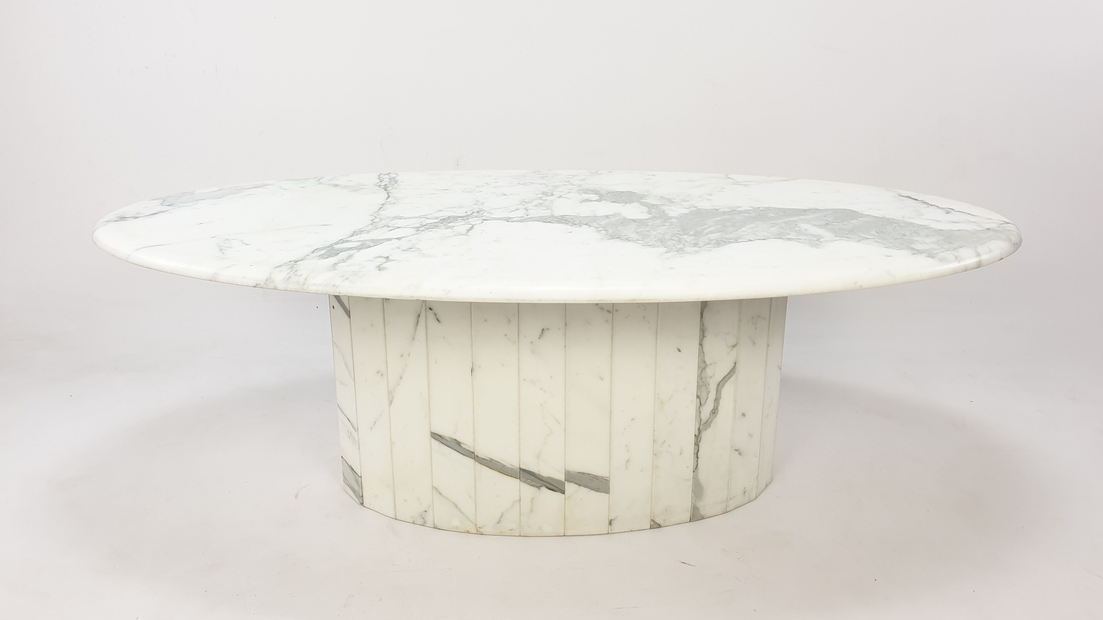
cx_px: 554
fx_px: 848
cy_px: 276
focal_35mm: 29
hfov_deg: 66.1
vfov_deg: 40.1
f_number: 2.4
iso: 64
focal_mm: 4.3
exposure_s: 1/100
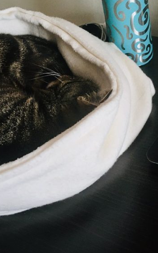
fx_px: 386
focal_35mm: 56
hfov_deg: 22.7
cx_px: 133
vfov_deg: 36.1
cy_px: 97
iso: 80
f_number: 2.2
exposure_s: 1/30
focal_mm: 4.15
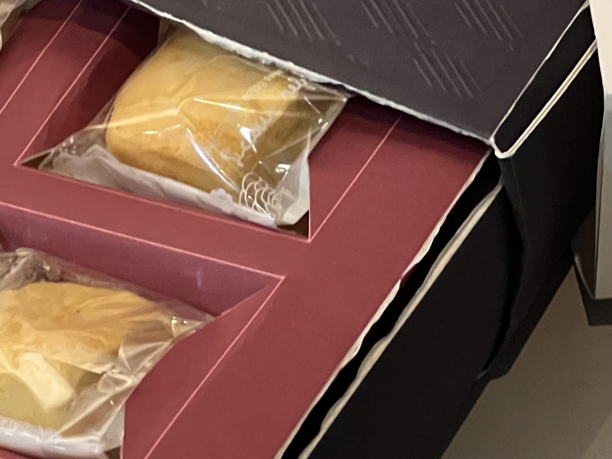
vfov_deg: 7.5
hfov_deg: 10.1
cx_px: 131
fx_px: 3448
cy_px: -98
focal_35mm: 195
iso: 800
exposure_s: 1/40
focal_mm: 9
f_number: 2.8
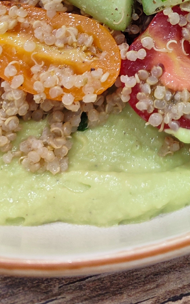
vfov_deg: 26.7
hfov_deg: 18.3
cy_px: -64
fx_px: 564
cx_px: 216
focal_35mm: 68
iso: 915
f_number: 1.89
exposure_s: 1/33
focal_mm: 5.95
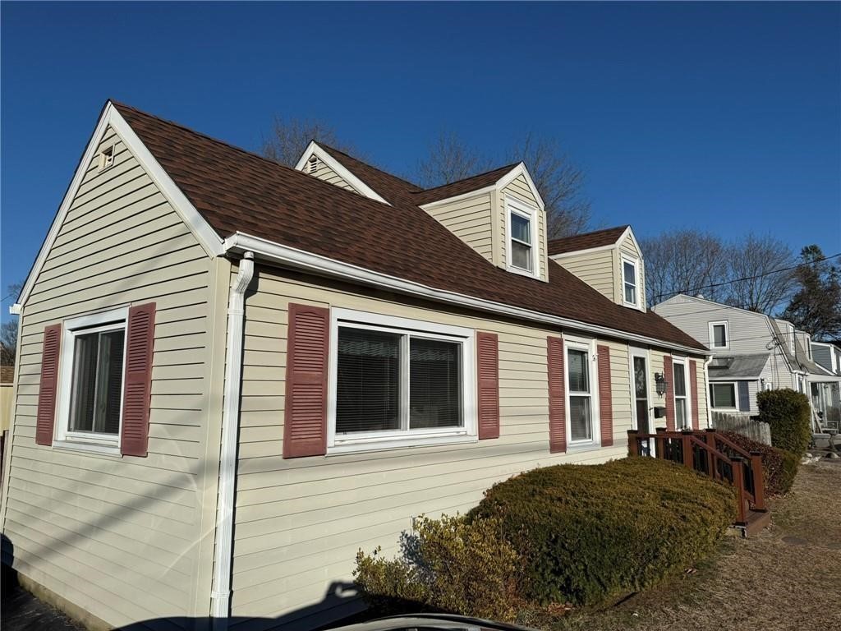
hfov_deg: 71.6
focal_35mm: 24
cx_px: 420
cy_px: 316
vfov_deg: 56.8
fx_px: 583
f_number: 1.78
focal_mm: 6.76
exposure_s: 1/10309
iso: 80
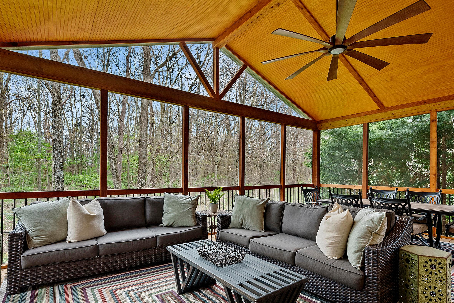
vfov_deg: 63.9
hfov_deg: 86.9
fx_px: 240
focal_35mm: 19
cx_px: 227
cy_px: 184
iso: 640
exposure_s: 1/8
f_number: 9
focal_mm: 15
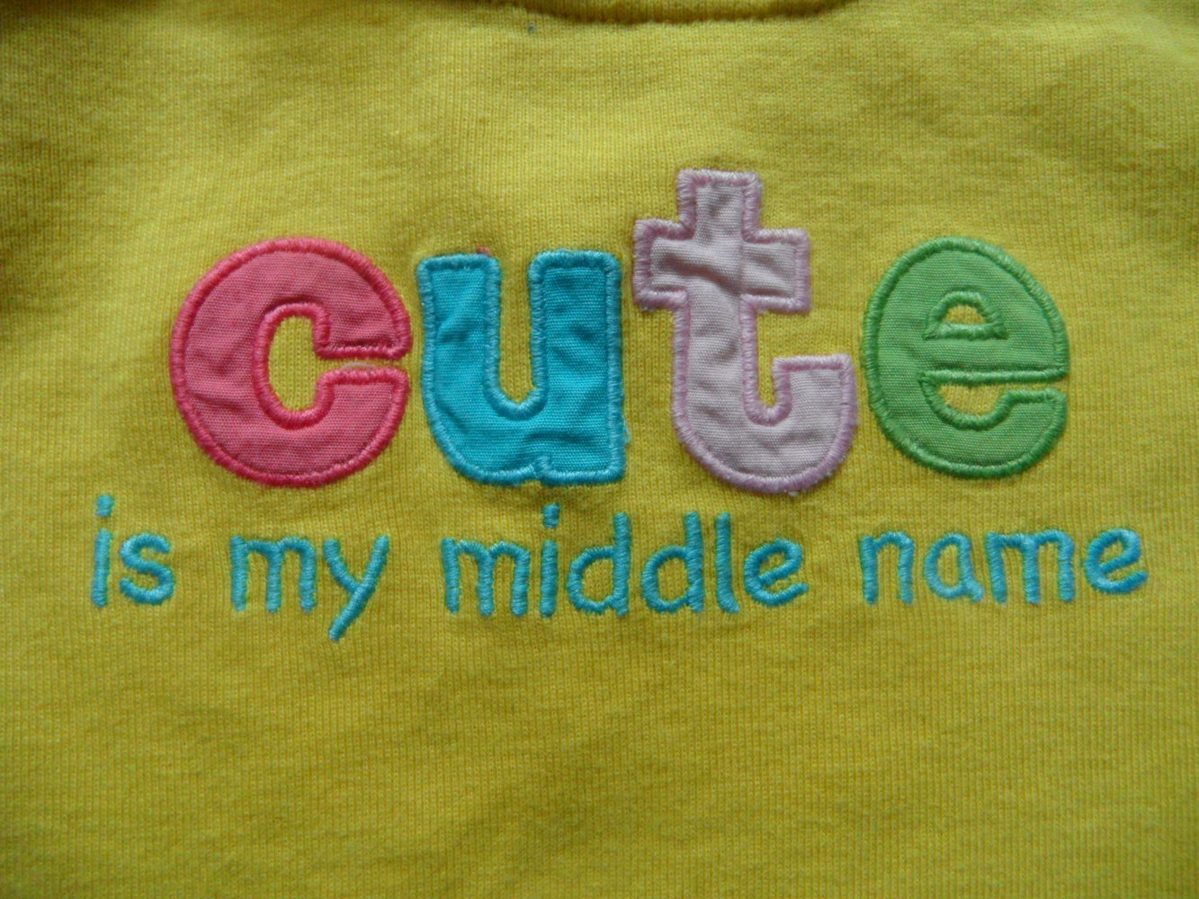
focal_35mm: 24
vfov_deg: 56.8
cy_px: 450
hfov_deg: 71.6
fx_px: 831
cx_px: 600
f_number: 2.9
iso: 200
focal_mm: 4.1
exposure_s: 1/30
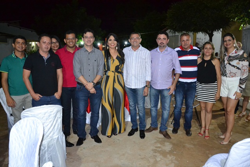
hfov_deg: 67.4
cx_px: 125
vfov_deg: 48.0
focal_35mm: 27
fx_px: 188
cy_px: 84
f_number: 3.5
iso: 3200
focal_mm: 18
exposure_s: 1/60
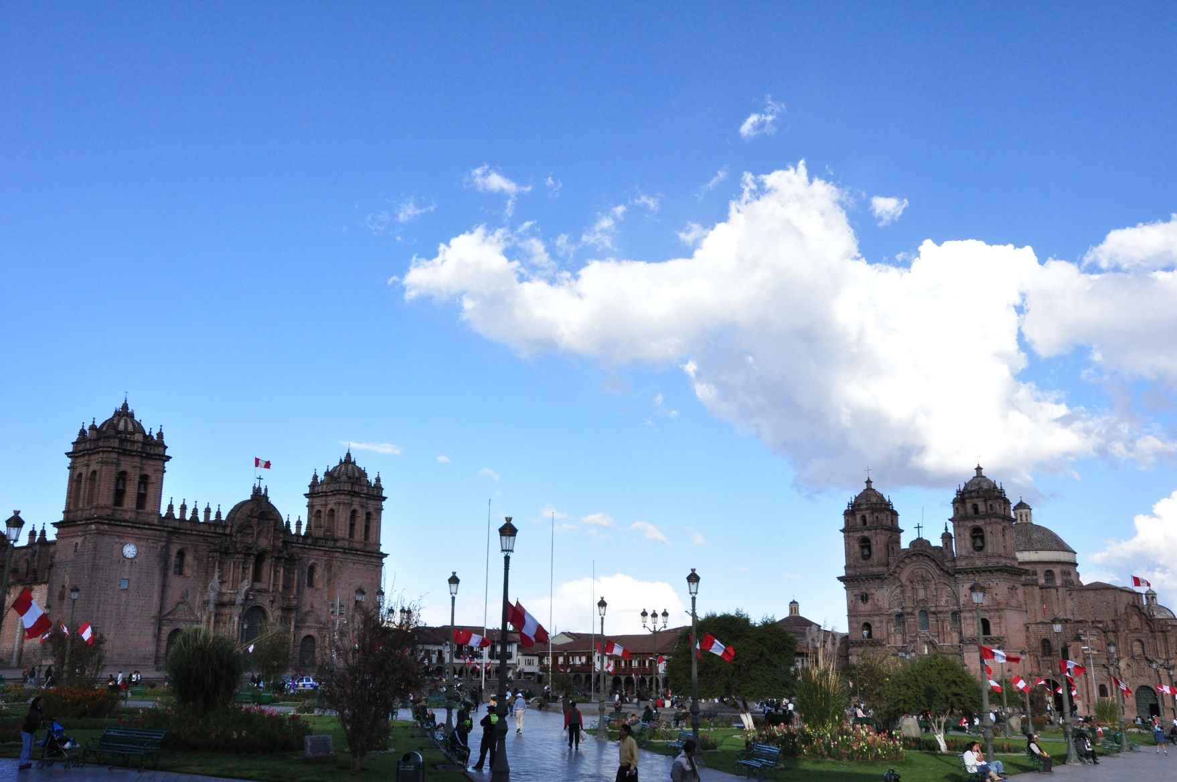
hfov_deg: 53.2
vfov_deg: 36.8
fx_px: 1176
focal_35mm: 36
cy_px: 391
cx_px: 588
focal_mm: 24
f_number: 13
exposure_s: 1/160
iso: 1000
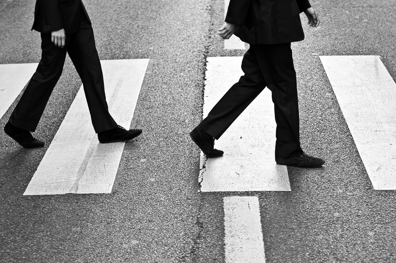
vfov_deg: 18.1
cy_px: 132
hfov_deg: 27.0
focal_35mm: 75
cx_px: 198
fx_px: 824
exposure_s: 1/400
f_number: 2.8
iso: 200
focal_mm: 50
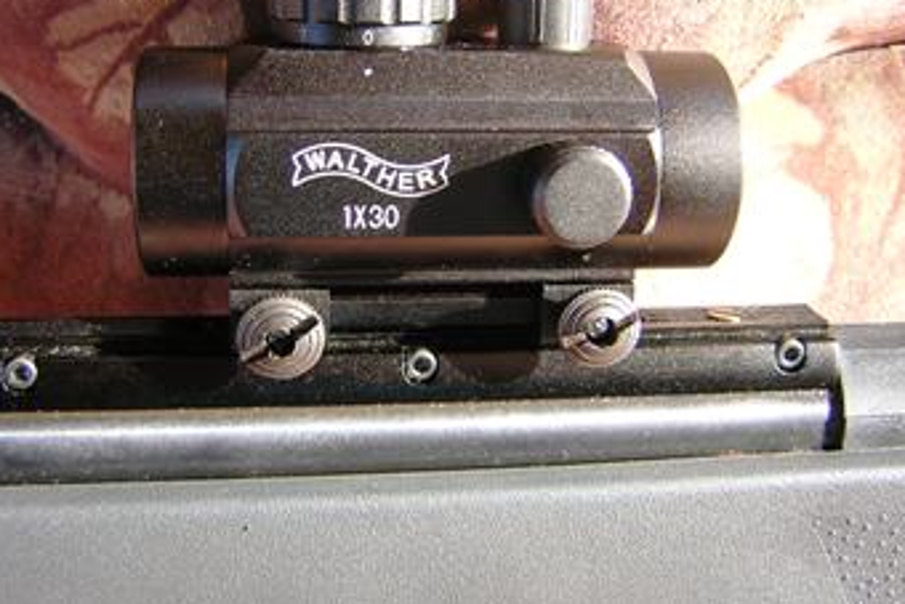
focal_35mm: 44
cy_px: 210
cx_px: 421
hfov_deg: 44.5
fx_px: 1107
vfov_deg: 30.4
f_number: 2.6
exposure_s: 1/53
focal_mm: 4.7
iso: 100
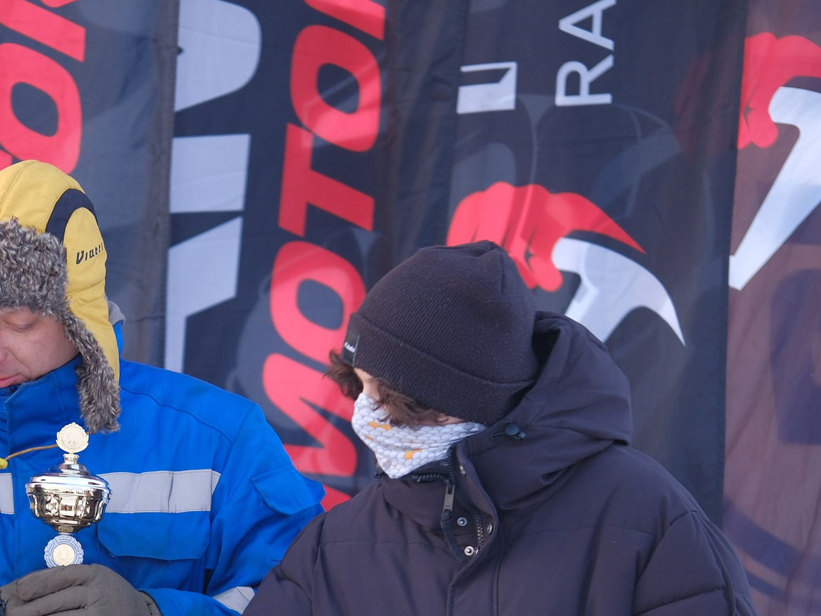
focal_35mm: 232
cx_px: 90
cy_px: 571
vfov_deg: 6.4
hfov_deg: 8.5
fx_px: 5502
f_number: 1.2
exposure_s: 1/75
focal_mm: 75
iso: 160
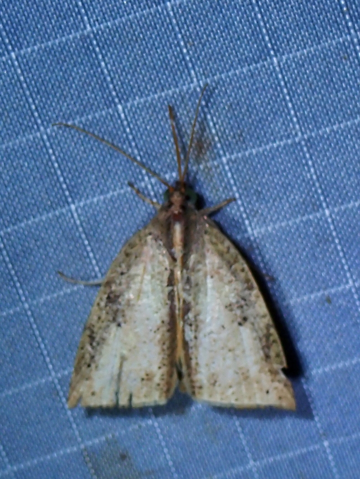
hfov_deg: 14.8
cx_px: 180
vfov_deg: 19.6
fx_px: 1386
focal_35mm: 100
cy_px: 240
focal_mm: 18
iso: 100
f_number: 18
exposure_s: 1/500
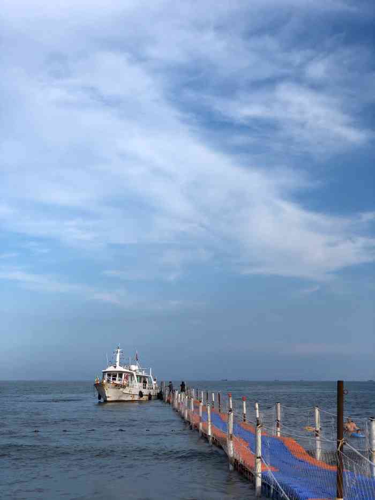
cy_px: 250
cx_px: 188
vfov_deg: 33.8
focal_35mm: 57
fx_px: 823
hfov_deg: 25.7
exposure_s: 1/923
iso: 20
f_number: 2.8
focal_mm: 6.6
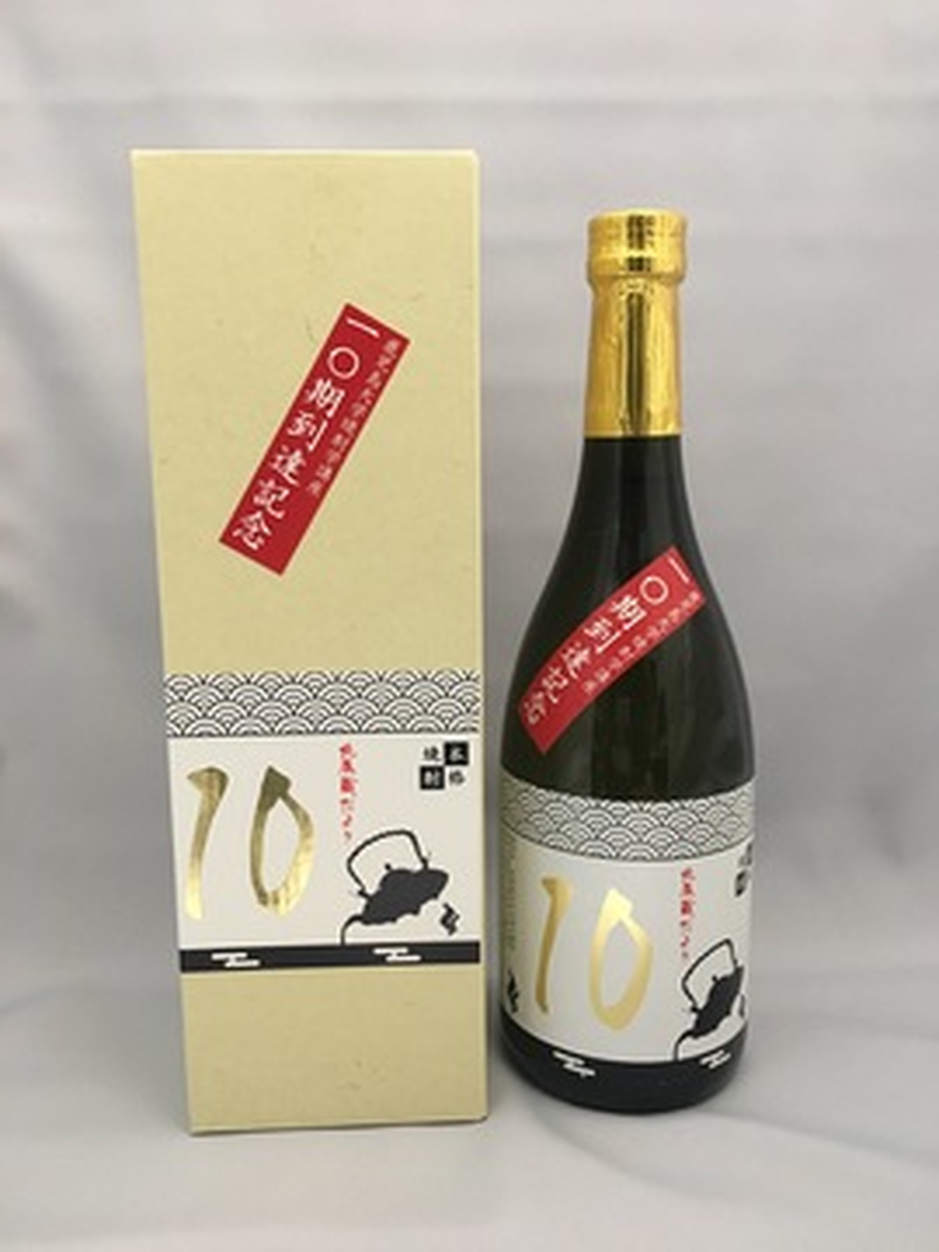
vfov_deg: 61.7
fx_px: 1049
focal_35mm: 29
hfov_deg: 48.2
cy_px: 626
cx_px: 470
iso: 200
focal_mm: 4.15
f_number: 2.2
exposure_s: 1/15
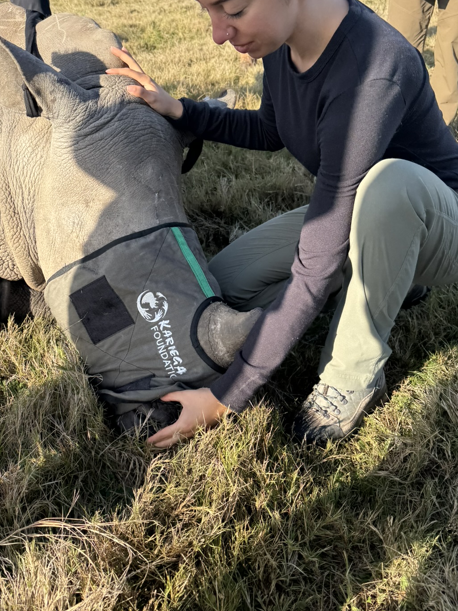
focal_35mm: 36
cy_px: 269
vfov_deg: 51.2
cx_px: 221
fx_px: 635
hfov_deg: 39.7
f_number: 1.78
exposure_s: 1/1637
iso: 80
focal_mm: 6.76
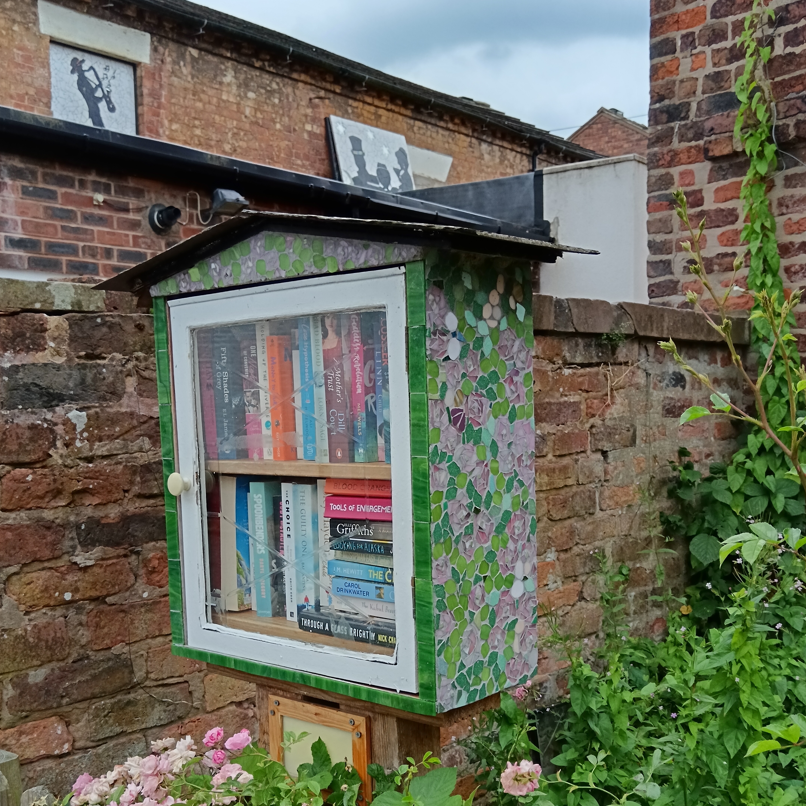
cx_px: 402
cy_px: 510
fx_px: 1027
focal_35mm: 39
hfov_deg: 42.8
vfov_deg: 42.5
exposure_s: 1/295
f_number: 1.9
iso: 100
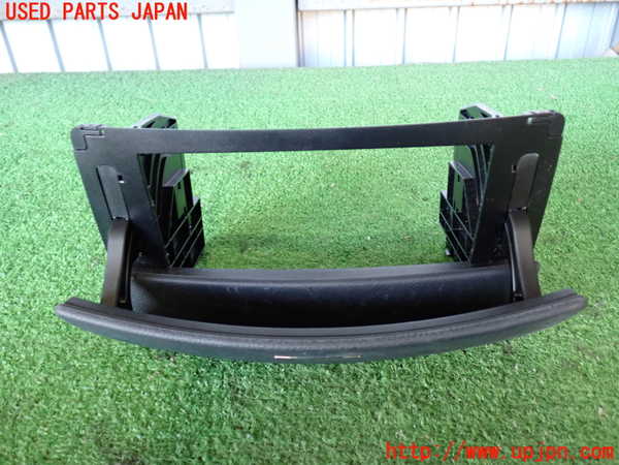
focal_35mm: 30
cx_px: 310
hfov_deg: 60.0
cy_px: 232
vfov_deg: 46.8
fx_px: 536
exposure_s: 1/30
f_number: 2.3
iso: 250
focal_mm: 5.4
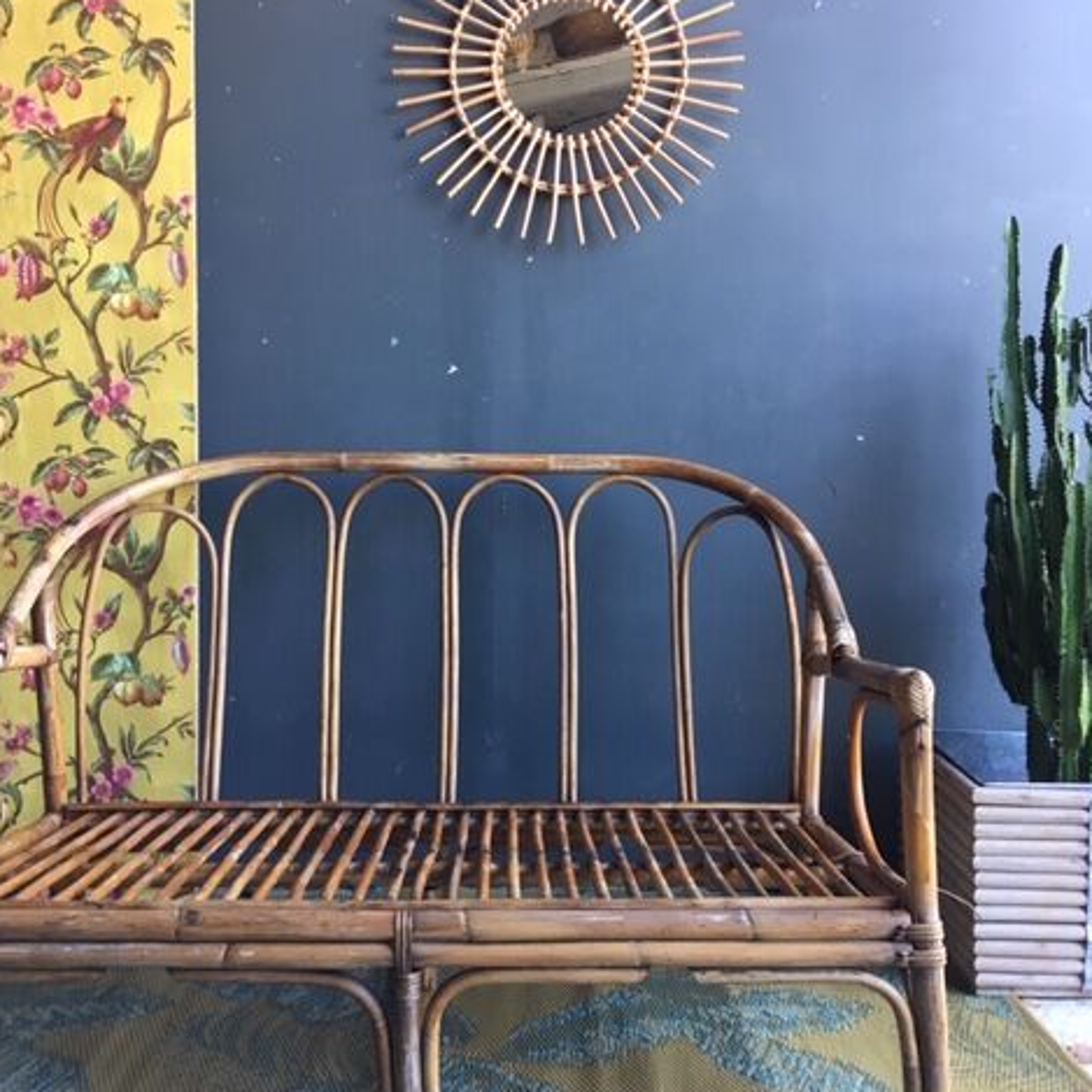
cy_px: 533
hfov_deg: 47.2
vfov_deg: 47.2
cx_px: 538
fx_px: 1249
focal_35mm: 35
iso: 64
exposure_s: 1/33
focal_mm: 4.15
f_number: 2.2
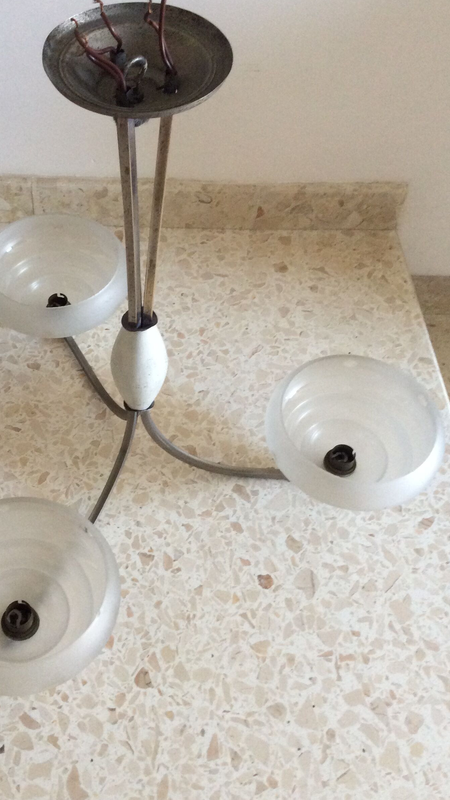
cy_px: 376
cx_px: 158
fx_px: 806
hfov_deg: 31.0
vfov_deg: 52.7
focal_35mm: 38
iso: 160
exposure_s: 1/25
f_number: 2.4
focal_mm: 3.3
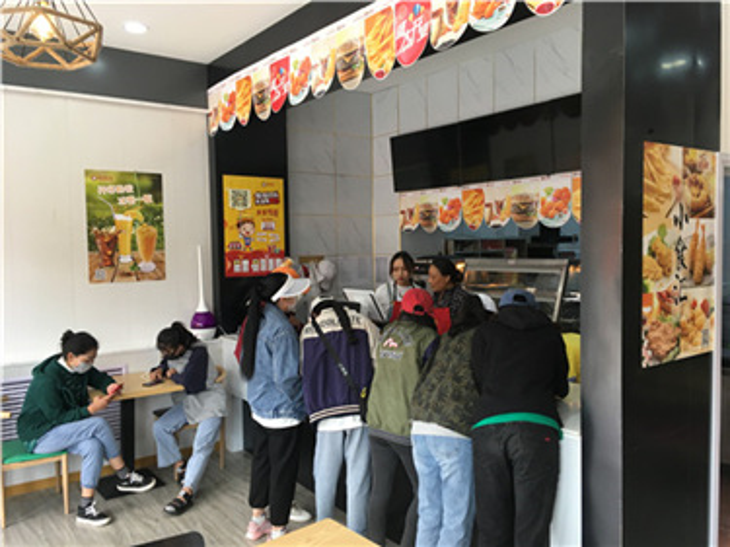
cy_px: 274
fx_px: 611
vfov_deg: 48.2
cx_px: 365
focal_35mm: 29
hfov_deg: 61.7
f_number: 2.2
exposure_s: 1/33
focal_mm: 4.15
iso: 25
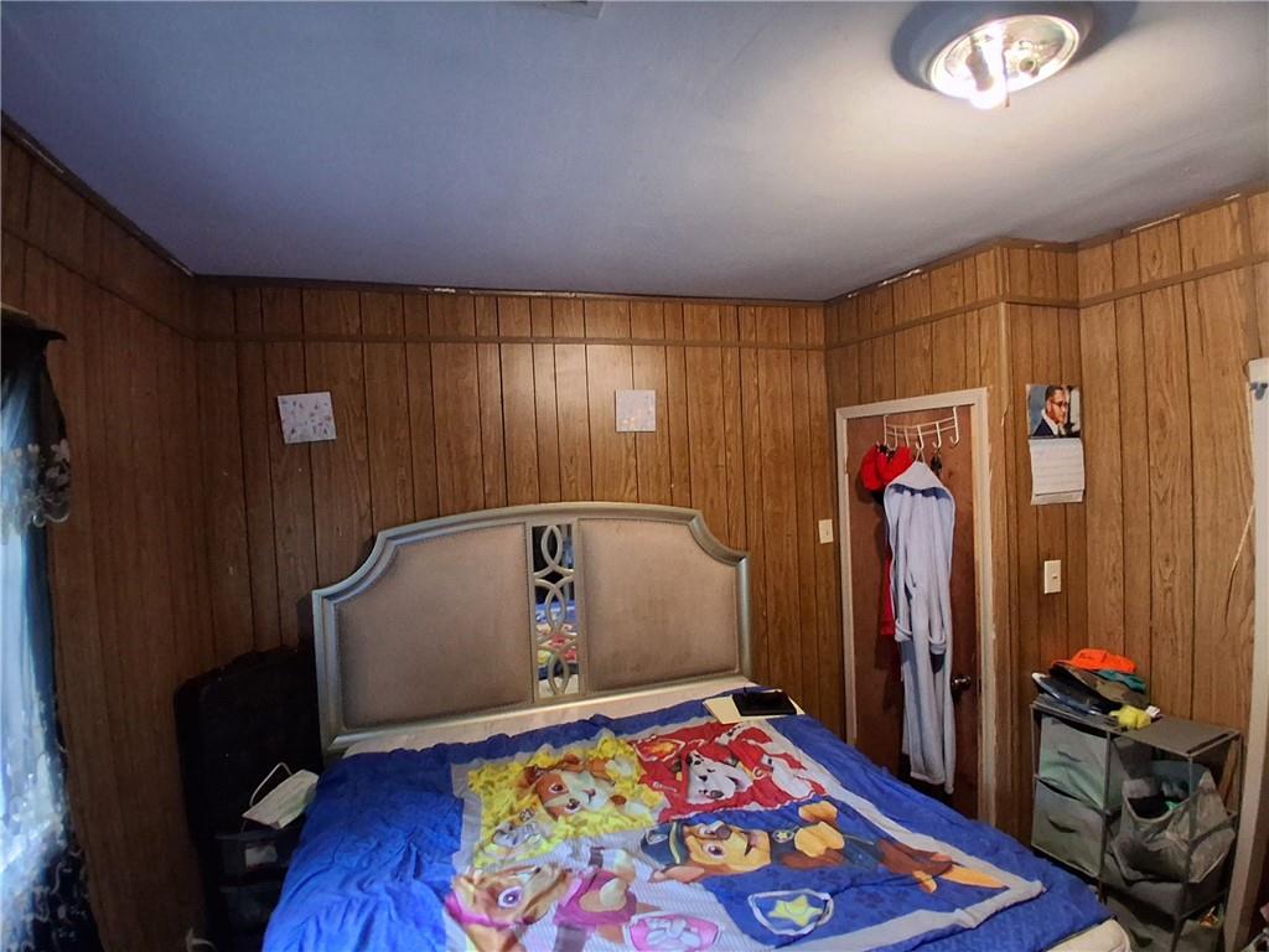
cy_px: 476
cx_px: 634
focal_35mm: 17
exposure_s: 1/24
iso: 400
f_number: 2.2
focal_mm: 1.4
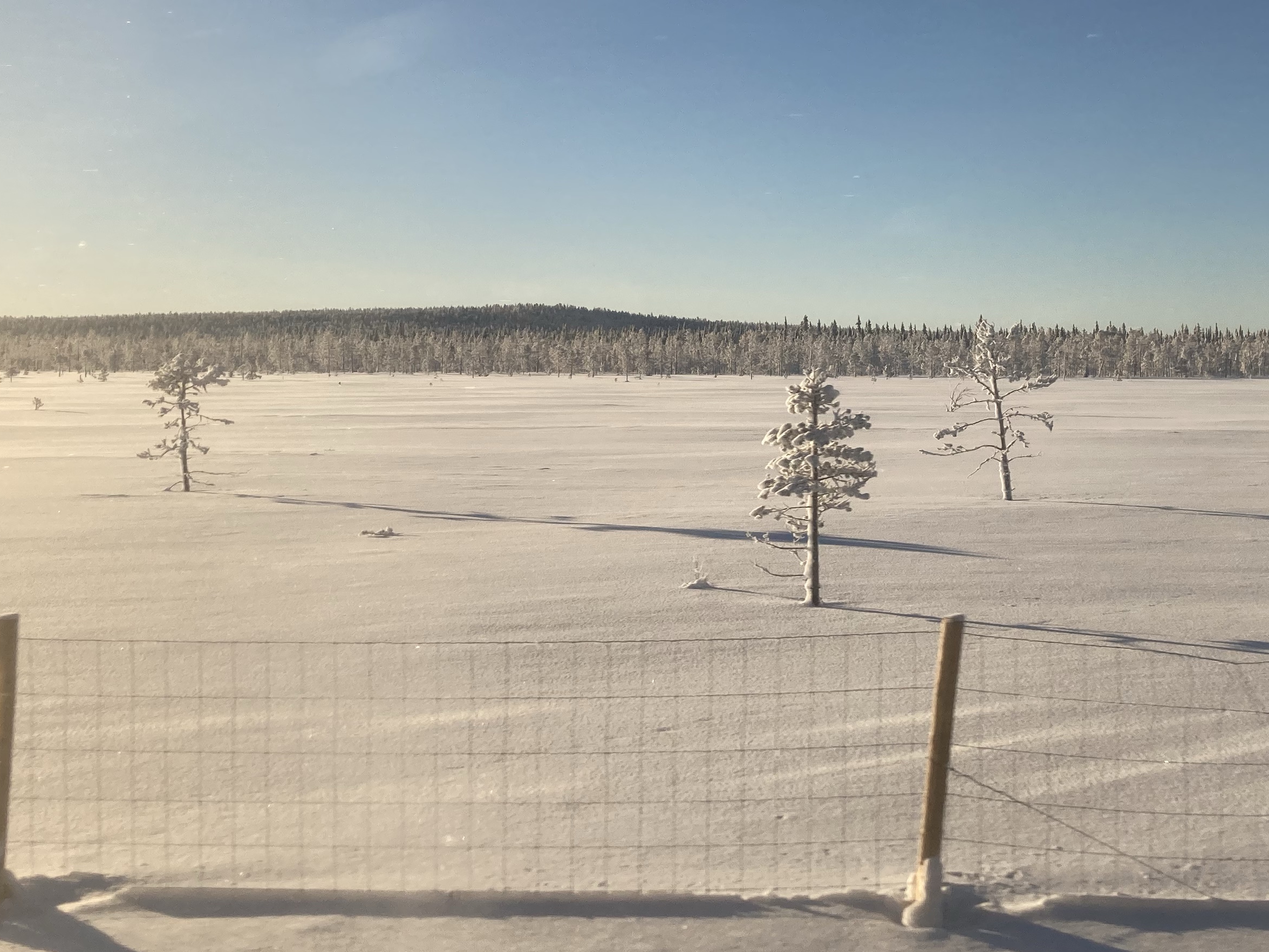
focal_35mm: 48
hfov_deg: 39.3
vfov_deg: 30.2
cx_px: 830
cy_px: 402
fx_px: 1760
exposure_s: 1/1372
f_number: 1.8
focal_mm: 3.99
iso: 20
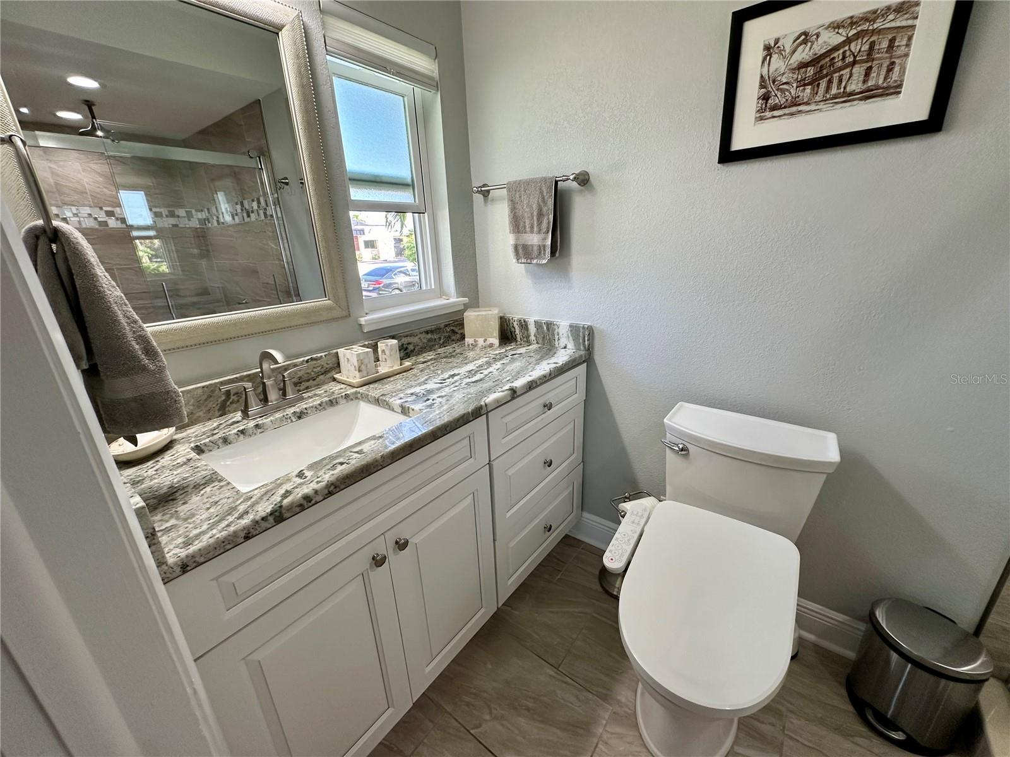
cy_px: 378
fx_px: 408
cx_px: 505
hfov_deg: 102.1
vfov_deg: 85.7
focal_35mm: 14
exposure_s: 1/120
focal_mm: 2.22
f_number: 2.2
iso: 125
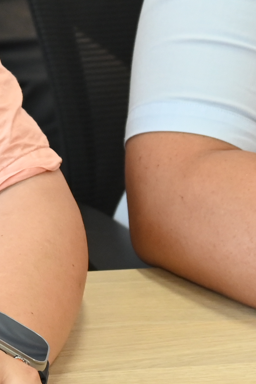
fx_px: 2901
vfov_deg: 7.5
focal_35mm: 272
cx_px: -286
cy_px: 29
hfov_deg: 5.0
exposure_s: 1/125
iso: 1800
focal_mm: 54
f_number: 5.6
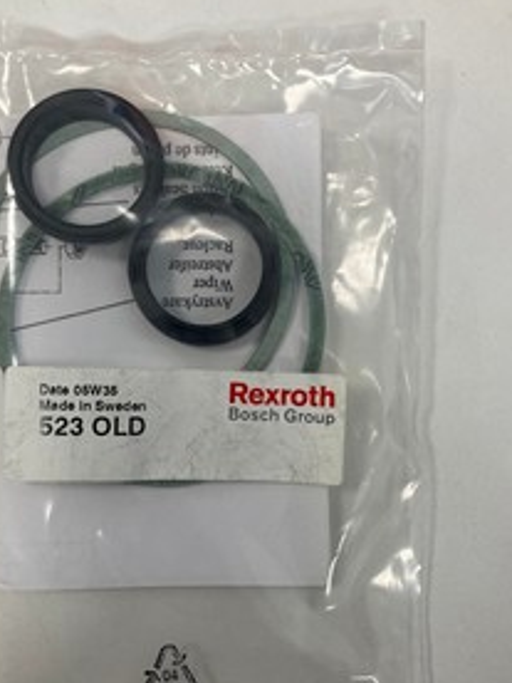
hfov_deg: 37.6
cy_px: 355
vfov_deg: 49.0
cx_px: 211
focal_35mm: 38
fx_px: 749
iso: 80
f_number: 1.8
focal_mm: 3.99
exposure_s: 1/100
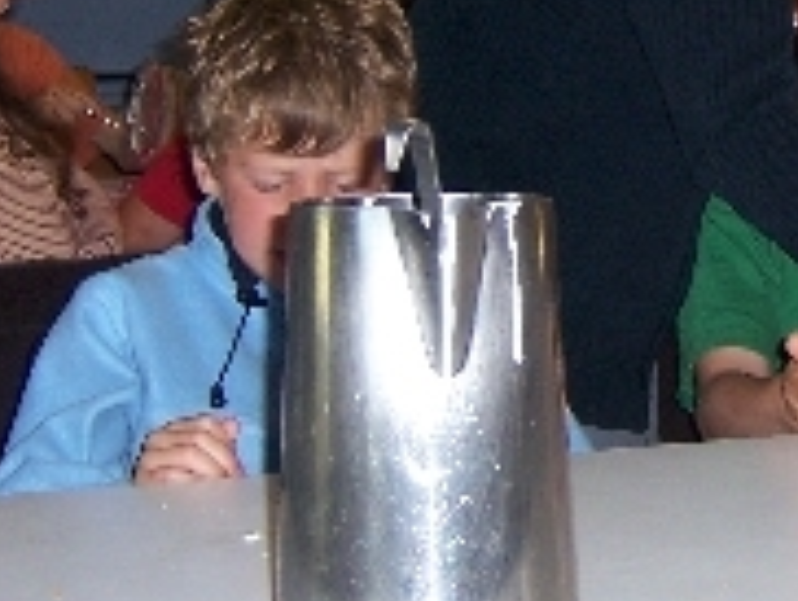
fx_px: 2331
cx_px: 851
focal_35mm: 101
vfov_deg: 14.6
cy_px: 88
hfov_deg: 18.8
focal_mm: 6.2
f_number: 2.8
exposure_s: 1/60
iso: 125
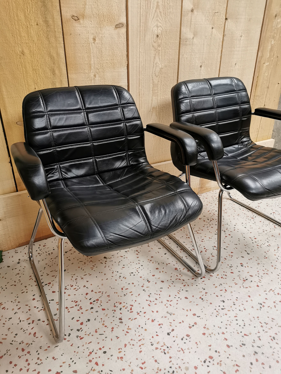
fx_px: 292
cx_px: 140
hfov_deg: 51.4
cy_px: 187
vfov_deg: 65.3
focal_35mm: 27
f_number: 1.8
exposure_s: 1/100
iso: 400
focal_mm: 5.58
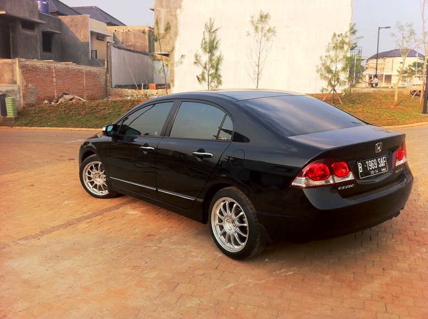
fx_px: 432
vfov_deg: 40.6
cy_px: 160
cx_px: 214
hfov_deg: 52.7
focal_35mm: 35
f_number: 2.8
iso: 80
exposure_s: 1/314
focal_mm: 3.85
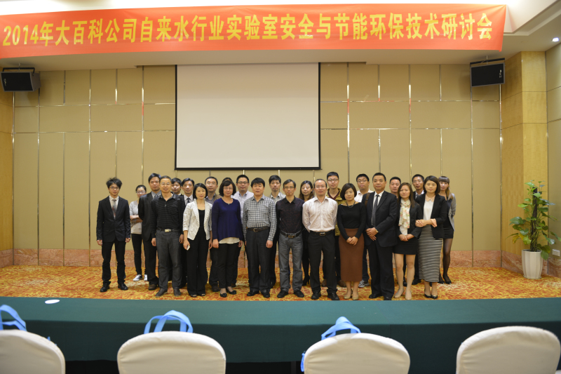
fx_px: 374
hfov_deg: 73.8
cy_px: 187
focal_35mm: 24
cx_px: 280
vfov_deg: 53.1
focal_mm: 24
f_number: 2.8
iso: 160
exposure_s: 1/8
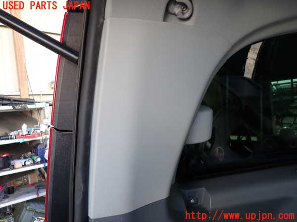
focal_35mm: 25
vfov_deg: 54.9
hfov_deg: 69.4
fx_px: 214
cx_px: 148
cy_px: 111
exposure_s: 1/60
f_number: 2
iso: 125
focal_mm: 4.5
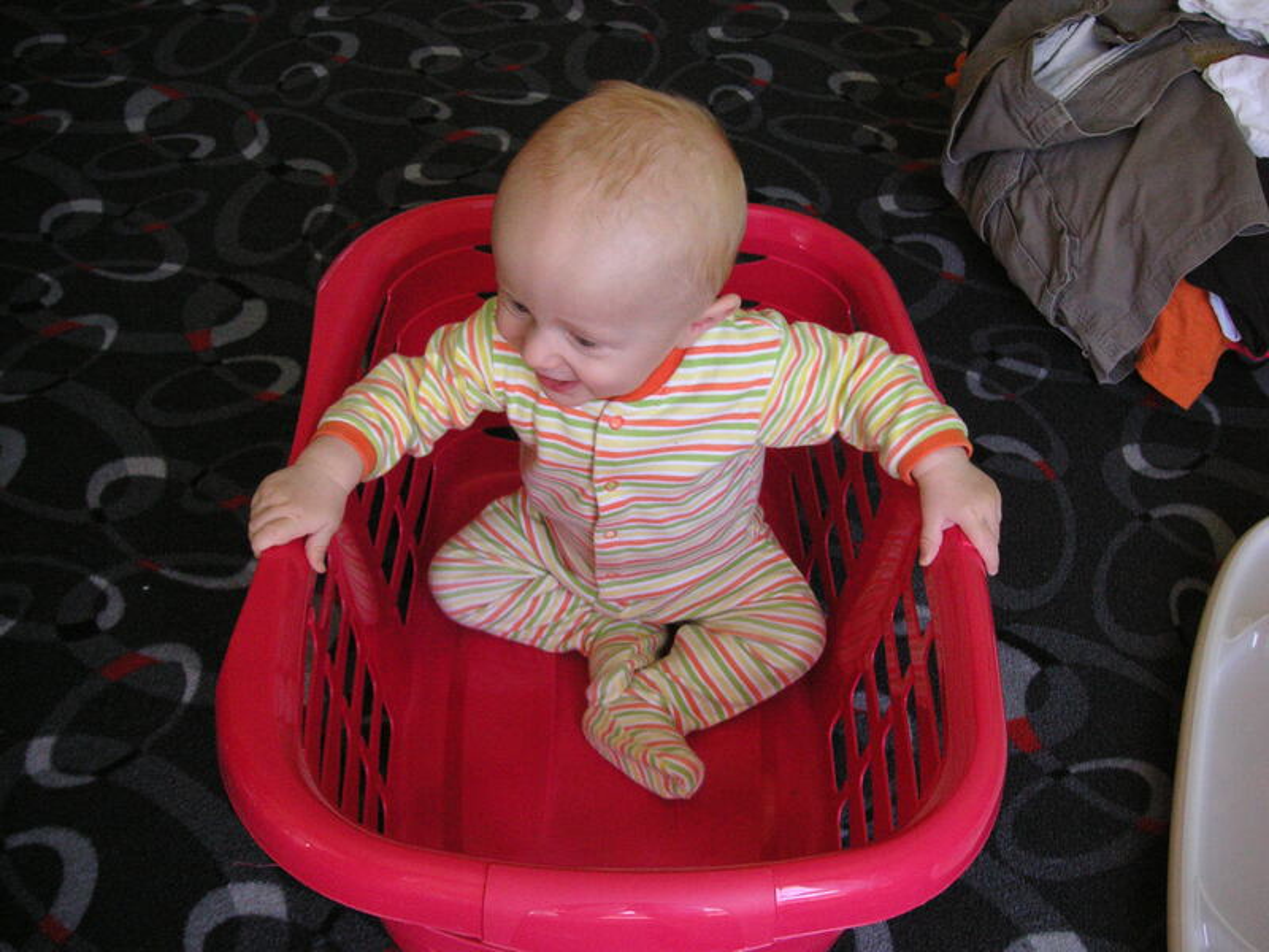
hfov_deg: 50.1
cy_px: 476
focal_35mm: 37
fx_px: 1356
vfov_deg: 38.7
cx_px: 634
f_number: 2.8
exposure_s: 1/45
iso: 125
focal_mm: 6.1
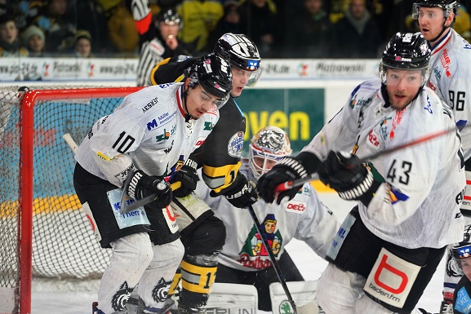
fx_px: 2918
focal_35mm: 223
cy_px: 186
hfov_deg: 9.2
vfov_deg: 6.2
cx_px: 281
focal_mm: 174
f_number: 4
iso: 640
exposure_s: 1/200
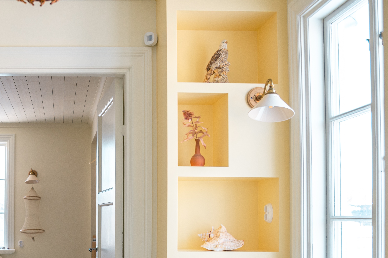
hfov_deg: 38.7
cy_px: 205
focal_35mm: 48
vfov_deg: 27.5
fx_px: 517
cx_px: 51
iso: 320
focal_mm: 24
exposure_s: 1/125
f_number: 2.8
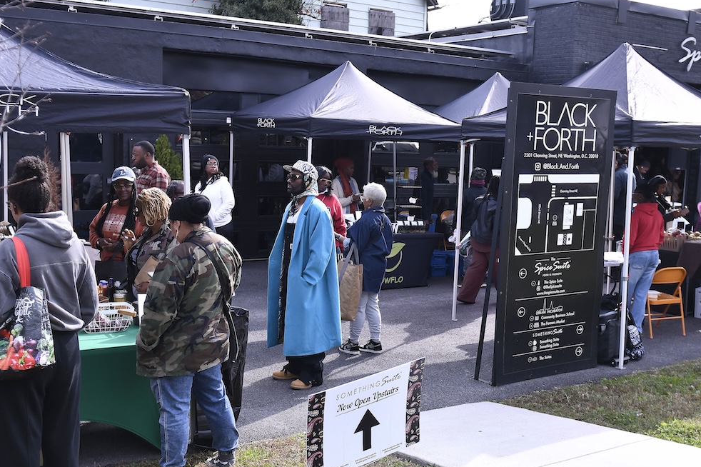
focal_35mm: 44
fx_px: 856
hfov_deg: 44.4
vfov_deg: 30.4
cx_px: 393
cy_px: 277
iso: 400
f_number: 2.8
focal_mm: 24
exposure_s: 1/1600
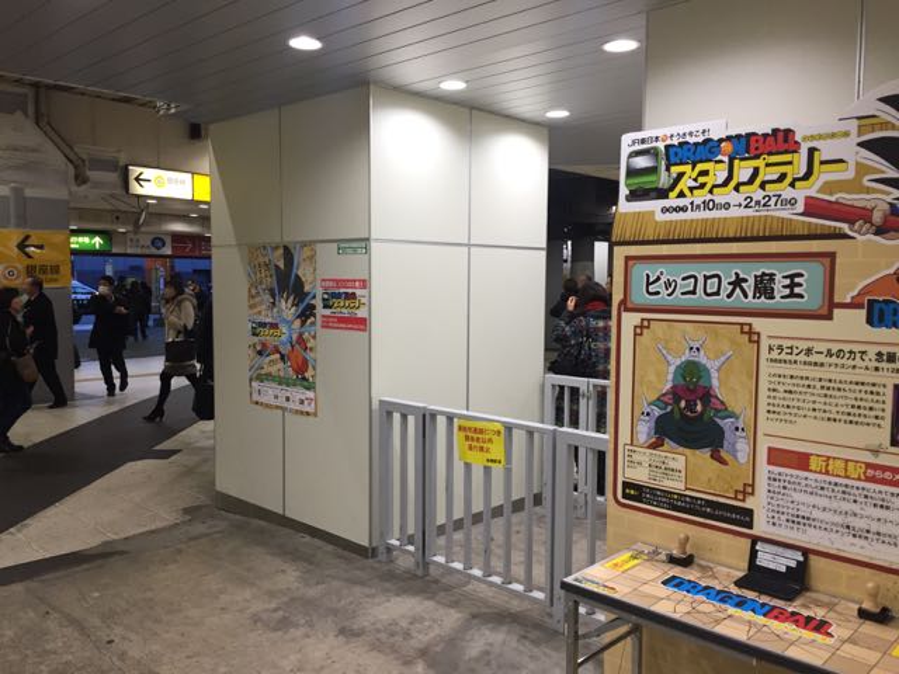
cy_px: 337
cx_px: 450
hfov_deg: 61.7
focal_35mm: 29
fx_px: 753
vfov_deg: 48.2
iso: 32
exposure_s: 1/30
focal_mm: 4.15
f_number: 2.2
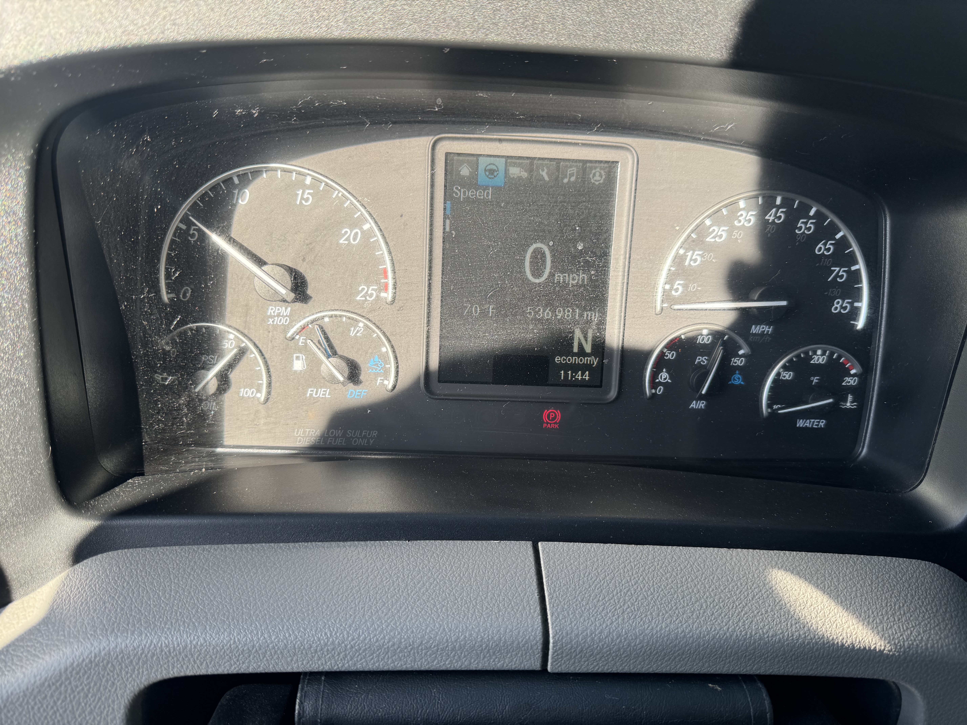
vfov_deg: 56.8
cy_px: 362
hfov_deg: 71.6
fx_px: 670
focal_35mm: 24
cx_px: 484
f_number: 1.78
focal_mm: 6.76
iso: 80
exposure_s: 1/383
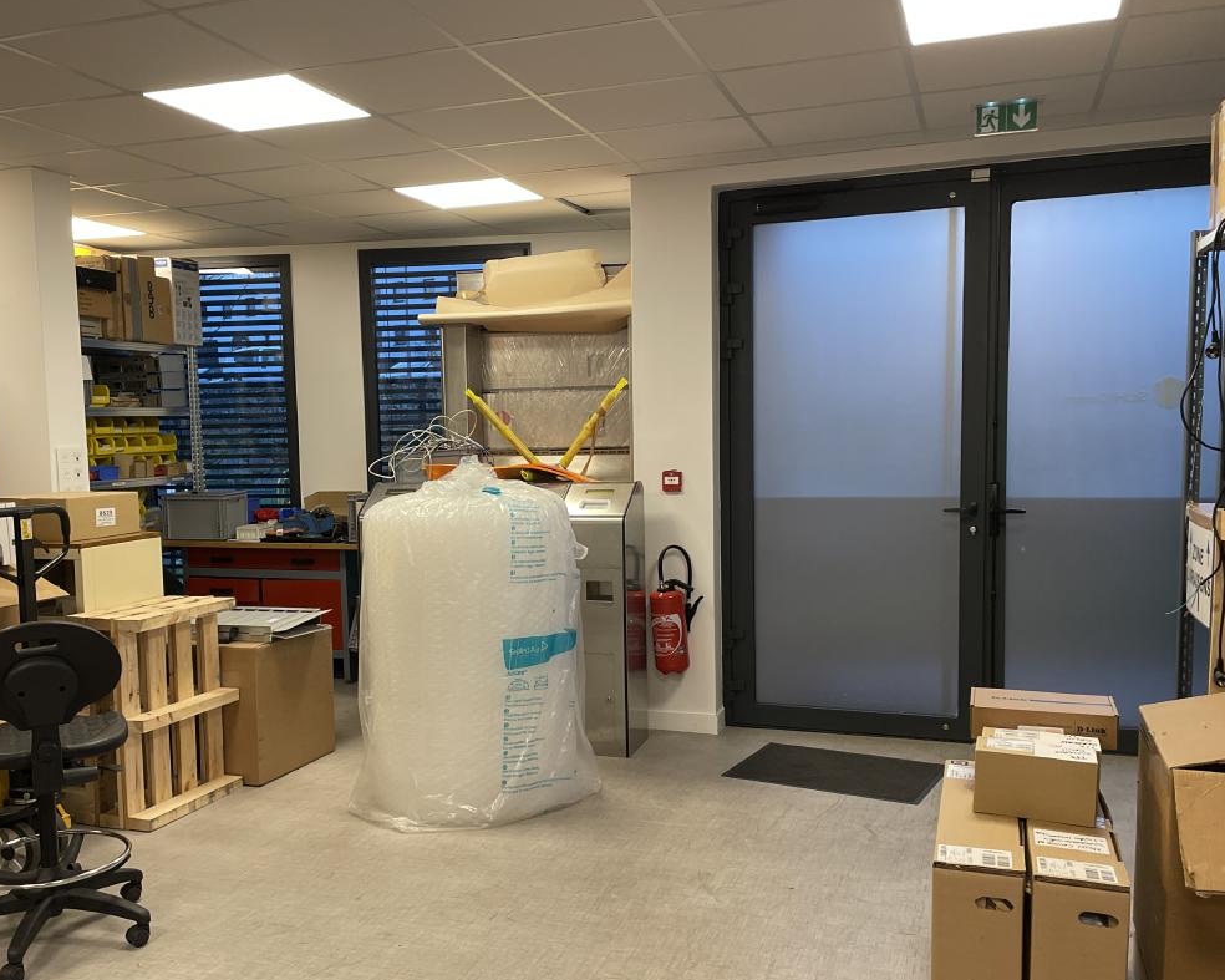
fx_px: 1196
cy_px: 550
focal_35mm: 33
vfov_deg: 44.4
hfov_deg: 54.0
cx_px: 528
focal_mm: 4.2
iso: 125
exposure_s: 1/100
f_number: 1.6
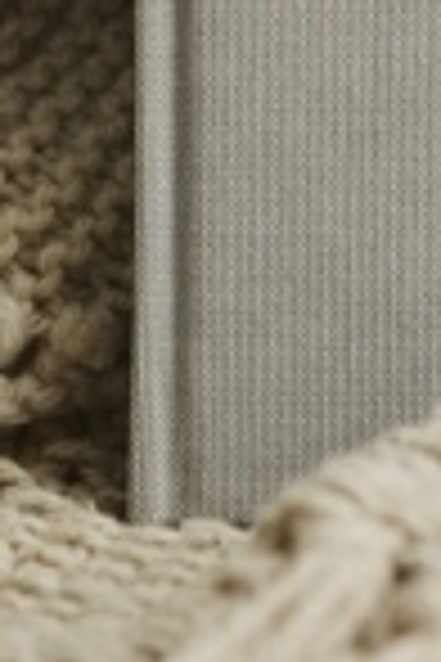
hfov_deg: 2.3
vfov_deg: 3.5
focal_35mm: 585
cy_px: -657
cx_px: 1006
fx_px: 10749
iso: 50
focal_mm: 85
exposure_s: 1/160
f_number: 2.2
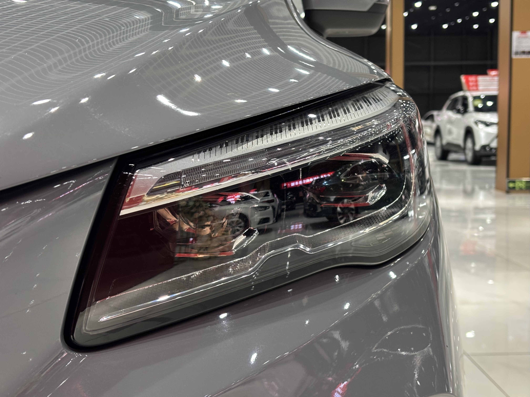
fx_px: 796
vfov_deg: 28.0
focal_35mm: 52
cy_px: 198
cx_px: 265
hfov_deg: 36.8
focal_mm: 5.96
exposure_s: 1/33
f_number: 1.6
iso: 125
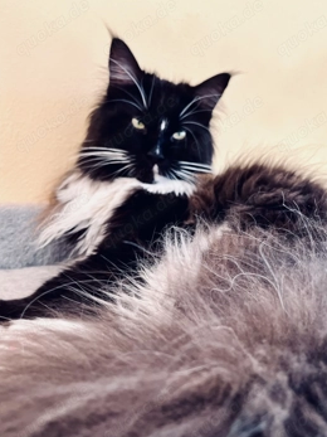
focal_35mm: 30
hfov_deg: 46.7
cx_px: 185
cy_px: 239
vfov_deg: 59.9
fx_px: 378
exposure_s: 1/121
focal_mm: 5.1
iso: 125
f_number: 1.6
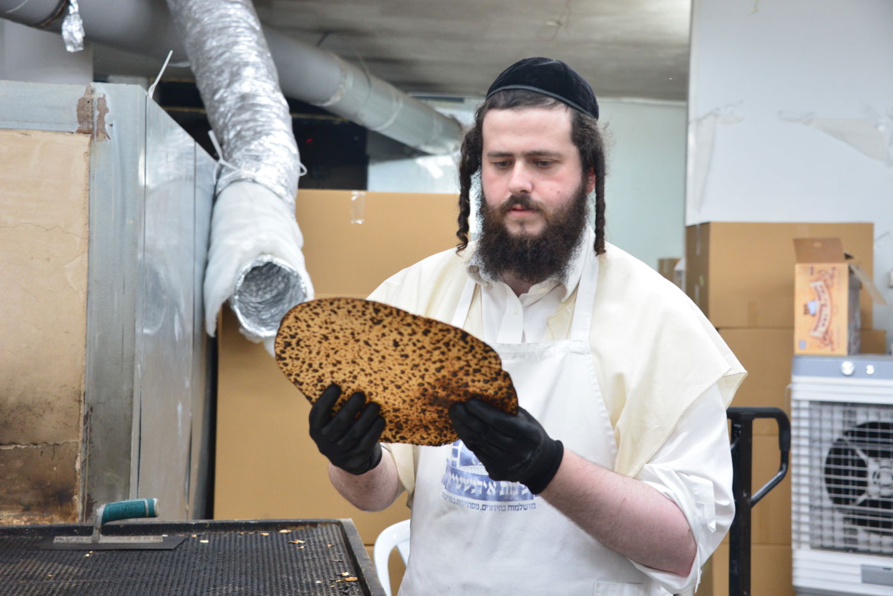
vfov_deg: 24.6
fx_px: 1364
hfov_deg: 36.2
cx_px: 446
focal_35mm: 55
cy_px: 298
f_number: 5.6
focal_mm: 55
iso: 2000
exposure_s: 1/125
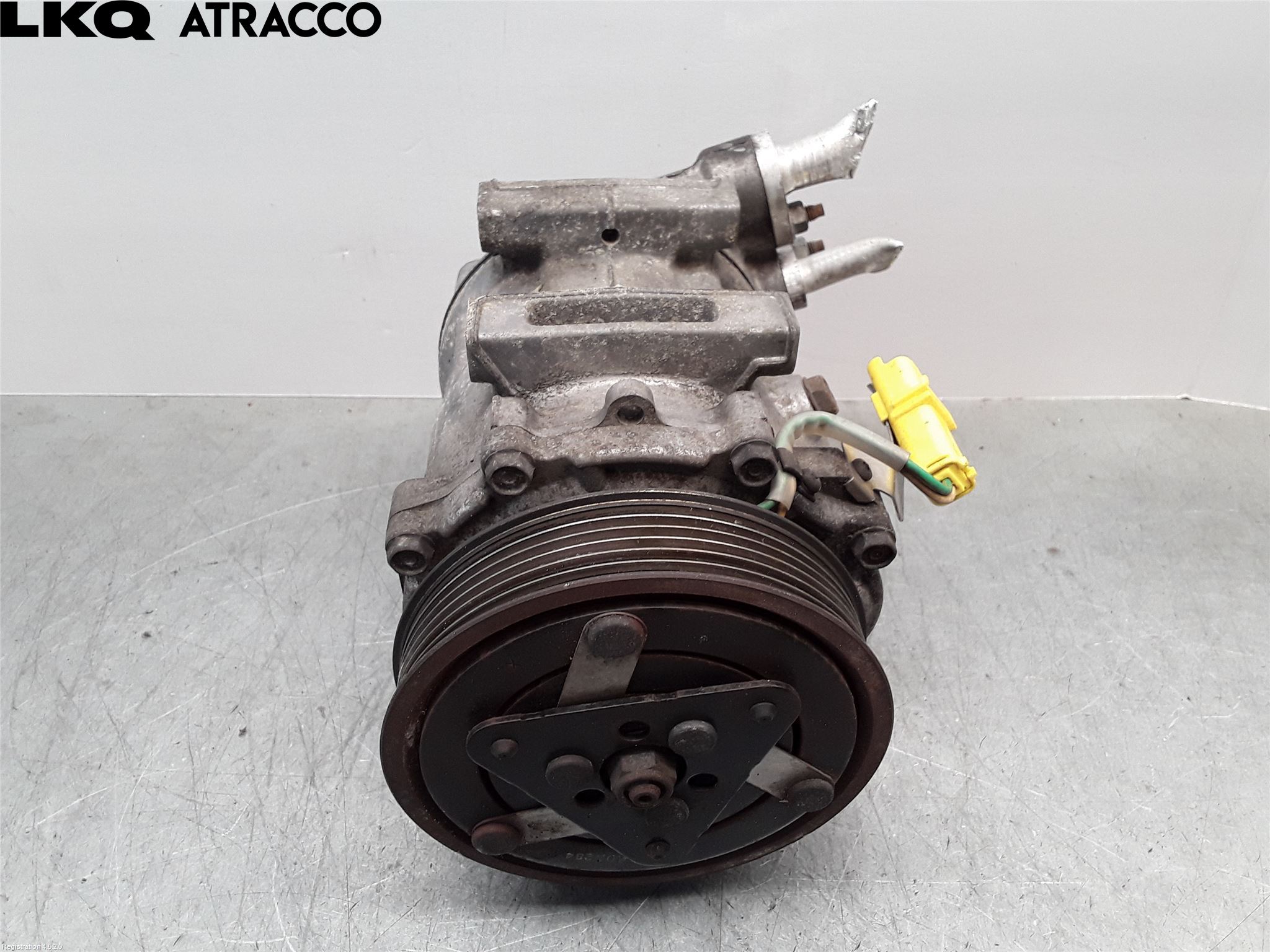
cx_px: 635
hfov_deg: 63.4
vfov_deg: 49.7
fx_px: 1027
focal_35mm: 28
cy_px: 476
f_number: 1.9
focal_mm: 2.91
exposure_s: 1/50
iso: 50
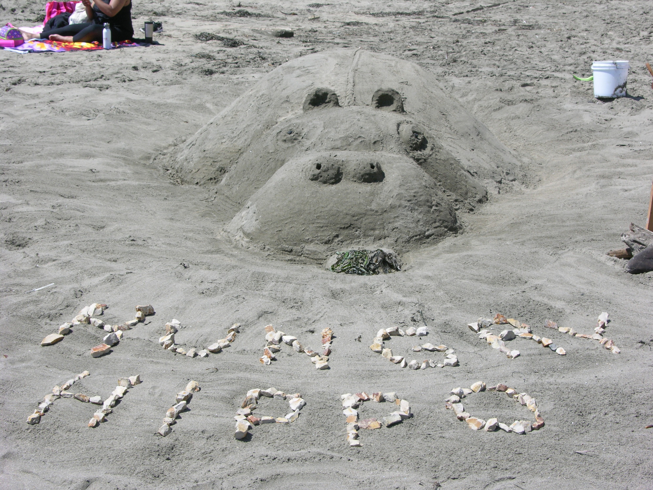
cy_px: 245
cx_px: 326
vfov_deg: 22.3
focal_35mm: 66
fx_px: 1245
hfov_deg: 29.4
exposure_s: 1/125
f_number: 7.3
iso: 50
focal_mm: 16.8
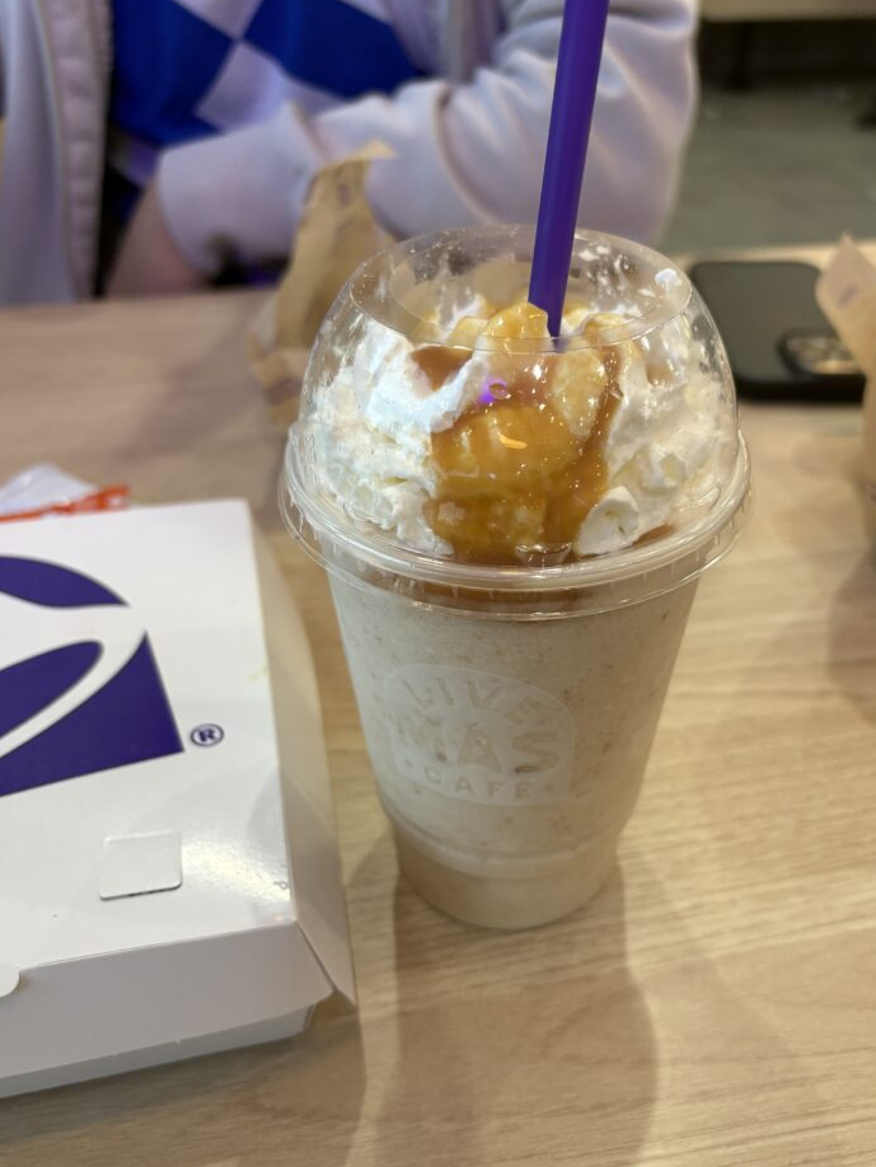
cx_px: 467
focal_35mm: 29
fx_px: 978
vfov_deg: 61.5
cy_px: 636
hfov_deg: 48.2
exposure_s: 1/120
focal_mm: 5.96
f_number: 1.6
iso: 100
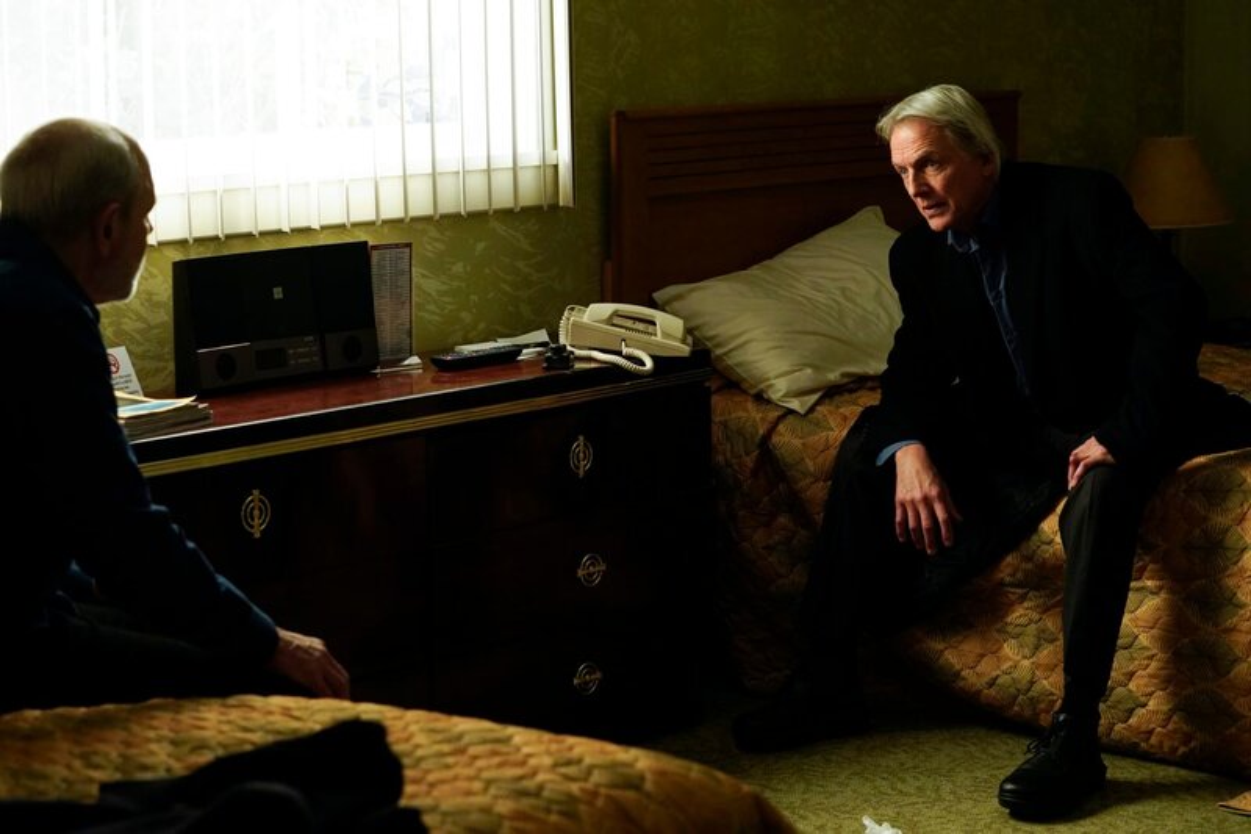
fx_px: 2536
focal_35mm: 73
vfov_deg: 18.7
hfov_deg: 27.7
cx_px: 626
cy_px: 417
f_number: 5
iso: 3200
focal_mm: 73
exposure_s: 1/160
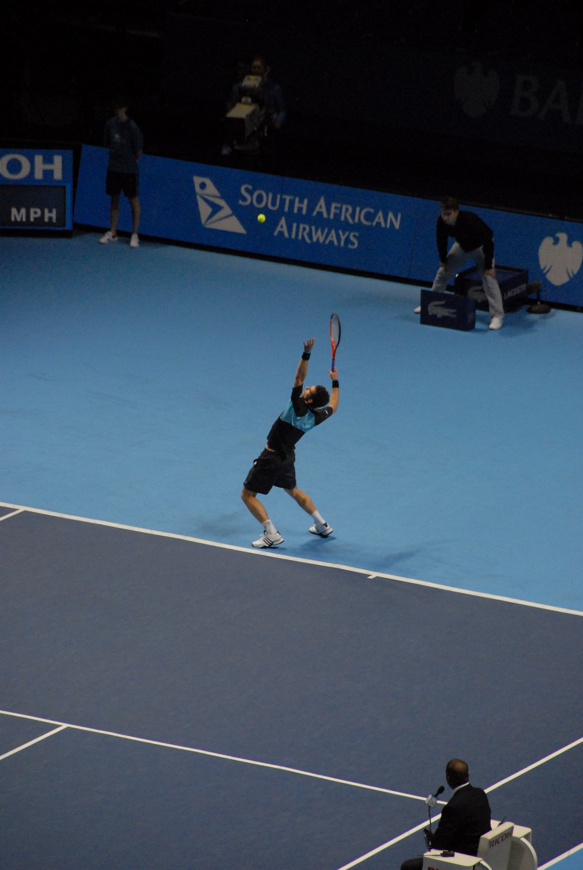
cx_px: 292
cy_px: 435
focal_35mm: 300
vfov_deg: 6.9
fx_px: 7266
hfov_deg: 4.6
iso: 1000
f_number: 6.3
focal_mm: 200
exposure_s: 1/160
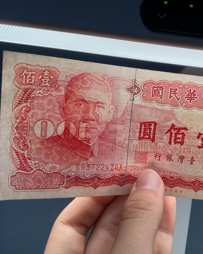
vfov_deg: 44.8
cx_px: 153
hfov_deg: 35.7
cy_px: 128
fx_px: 308
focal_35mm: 41
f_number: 2.4
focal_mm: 3.3
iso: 25
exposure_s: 1/107
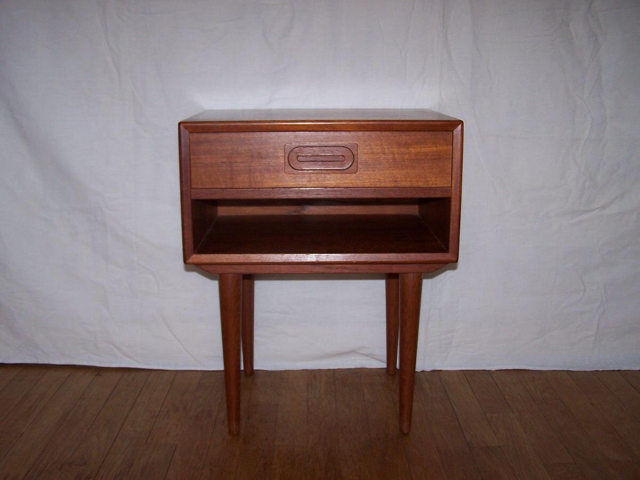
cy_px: 240
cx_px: 320
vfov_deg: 37.7
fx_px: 703
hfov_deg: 49.0
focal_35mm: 38
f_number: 2.8
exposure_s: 1/60
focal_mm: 6.3
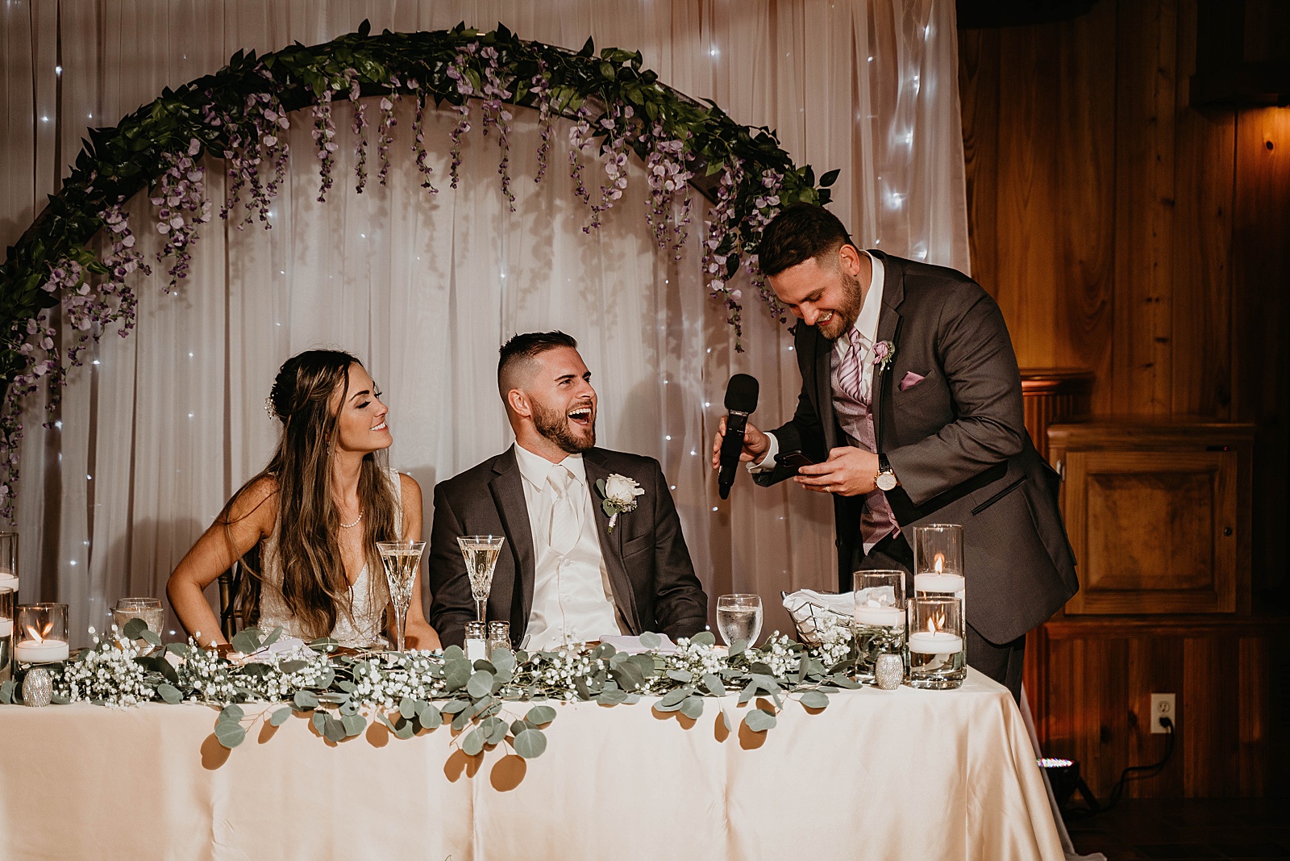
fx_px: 2688
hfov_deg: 27.0
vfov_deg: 18.2
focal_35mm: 75
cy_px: 430
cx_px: 645
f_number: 2.8
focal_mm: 75
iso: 320
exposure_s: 1/200
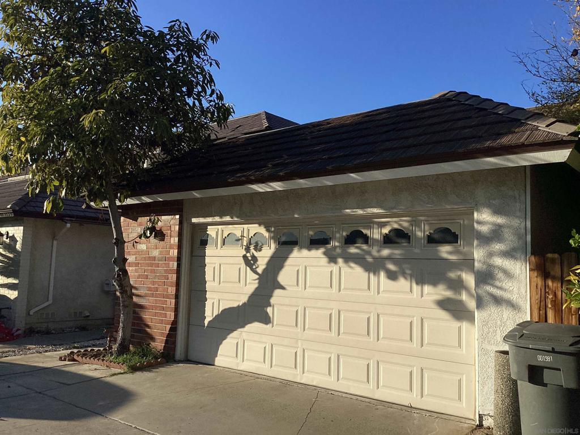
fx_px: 519
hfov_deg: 58.4
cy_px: 218
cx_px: 290
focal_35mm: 31
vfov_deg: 45.4
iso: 25
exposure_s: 1/3021
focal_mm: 3.3
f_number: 2.4
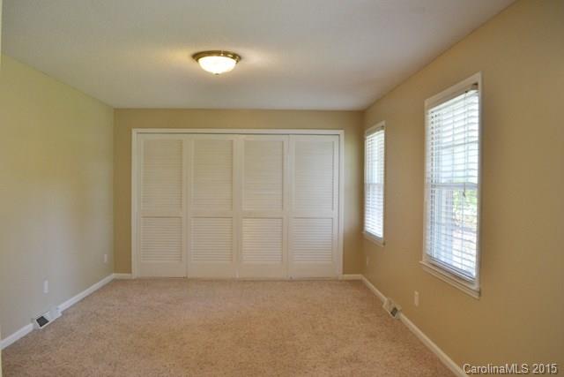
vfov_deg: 48.0
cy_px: 188
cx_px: 282
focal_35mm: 27
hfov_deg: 67.4
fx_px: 423
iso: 400
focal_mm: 18
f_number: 5
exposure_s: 1/100
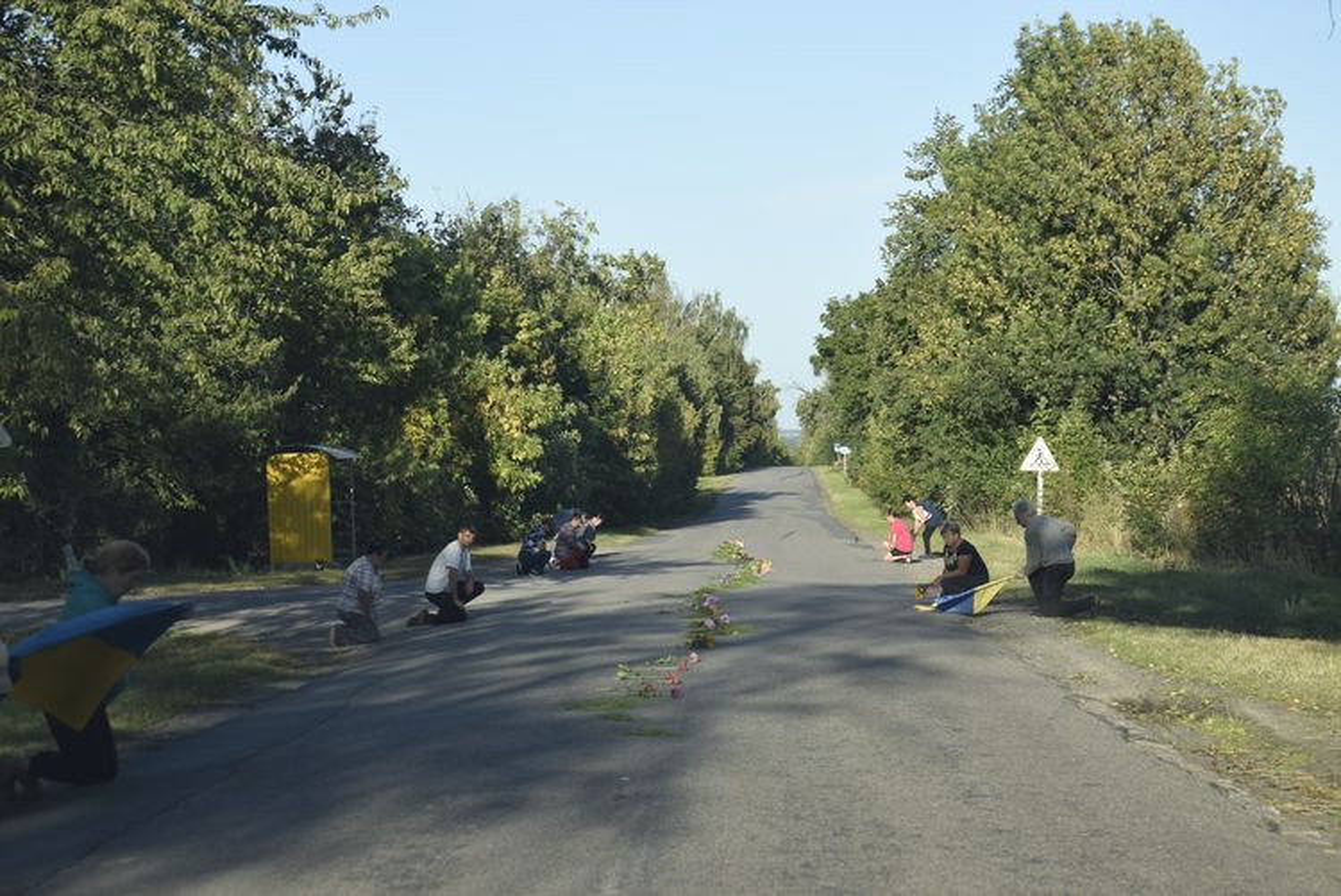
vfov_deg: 16.6
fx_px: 3075
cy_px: 448
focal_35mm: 82
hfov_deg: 24.6
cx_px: 670
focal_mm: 55
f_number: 7.1
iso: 100
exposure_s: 1/200
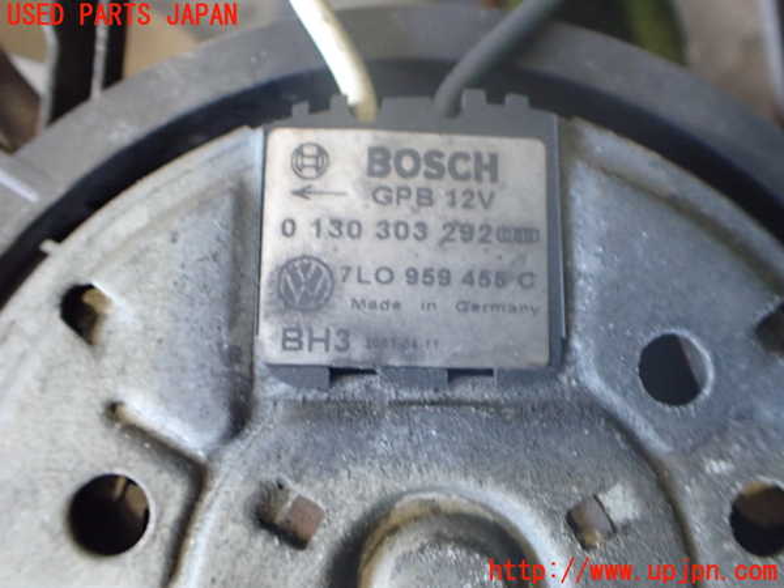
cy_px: 294
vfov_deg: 46.8
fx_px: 679
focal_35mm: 30
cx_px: 392
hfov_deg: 60.0
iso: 800
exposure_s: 1/50
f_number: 2.3
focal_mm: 5.4
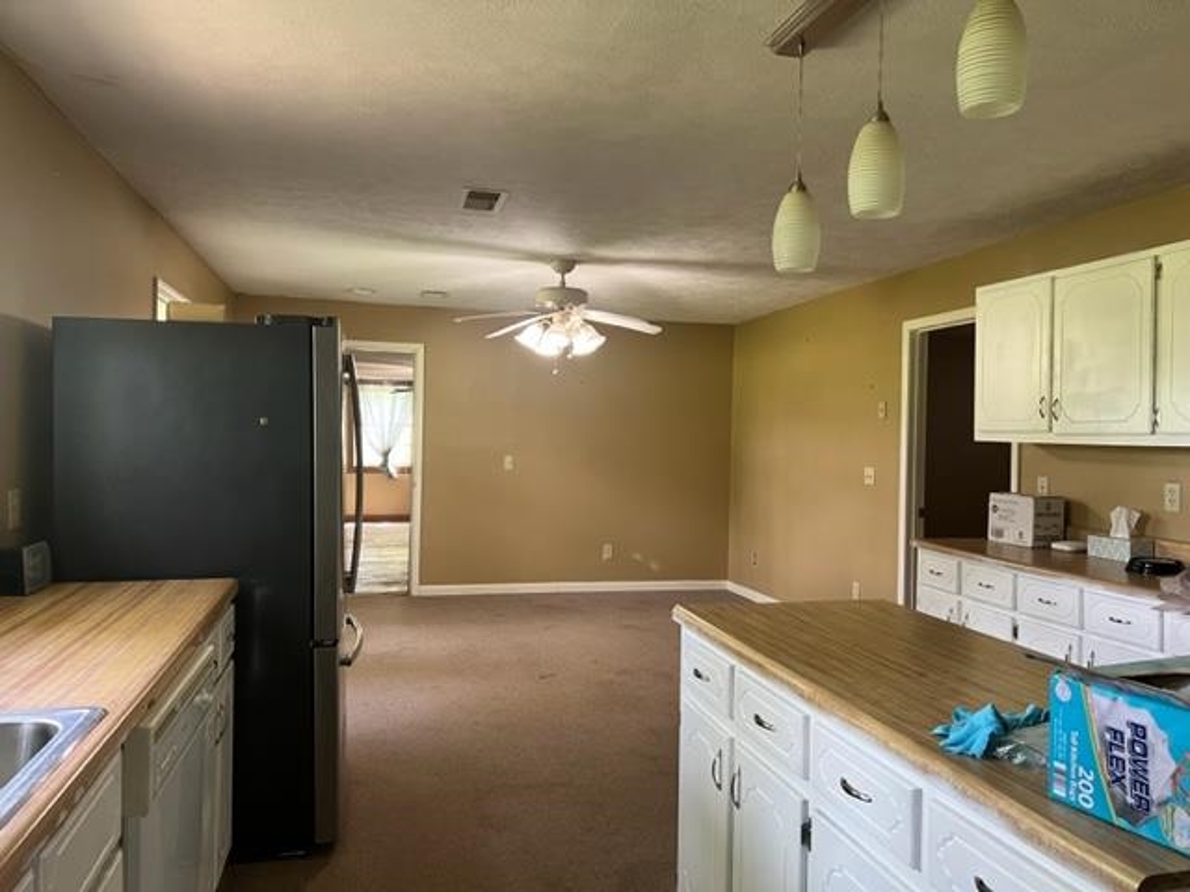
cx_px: 595
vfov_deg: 53.1
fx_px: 894
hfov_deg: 67.3
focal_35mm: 26
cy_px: 446
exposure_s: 1/60
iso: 200
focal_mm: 5.7
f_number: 1.5
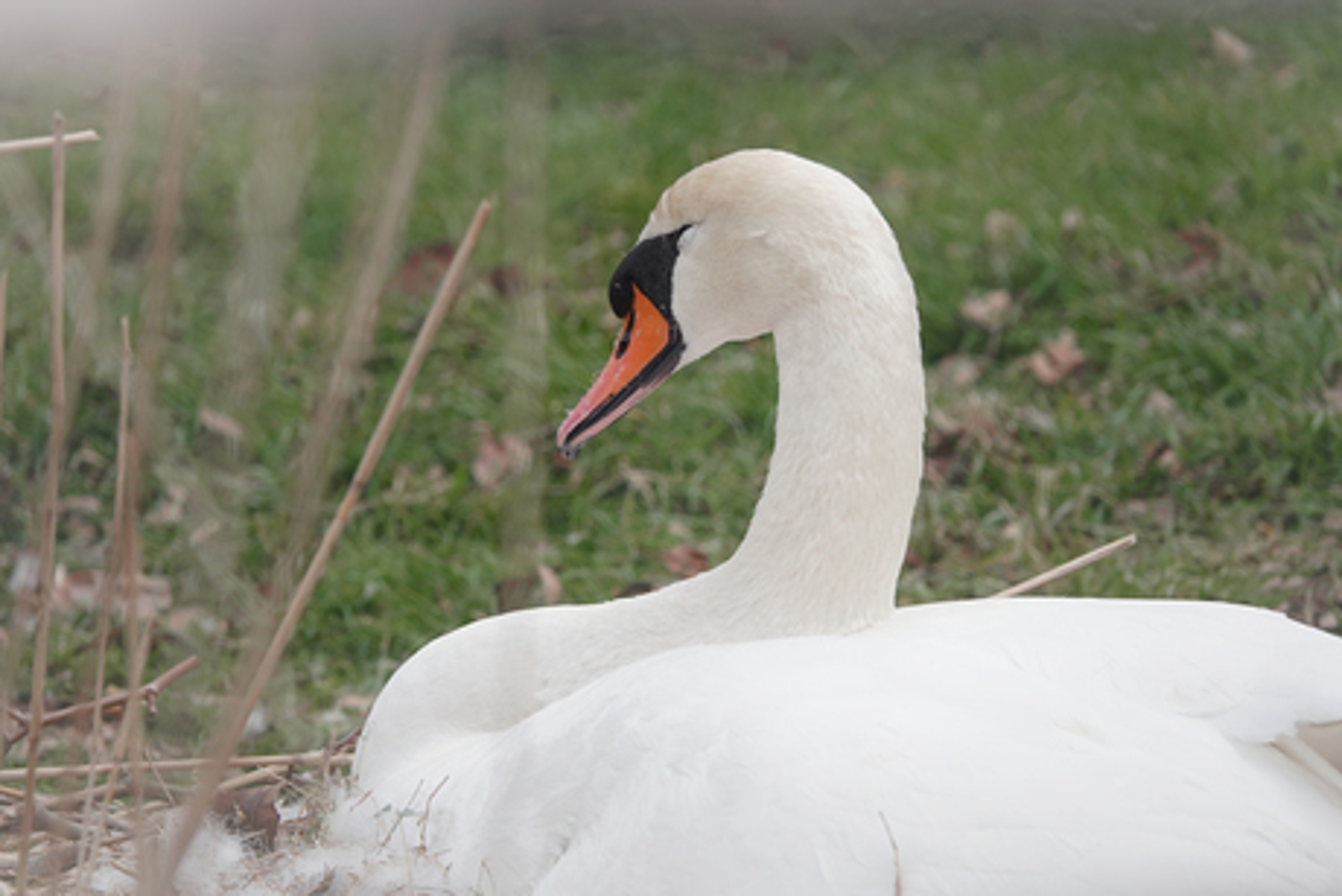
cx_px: 671
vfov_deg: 3.4
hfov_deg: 5.2
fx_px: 14915
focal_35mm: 400
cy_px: 448
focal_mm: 146.76
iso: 100
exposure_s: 1/640
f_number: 4
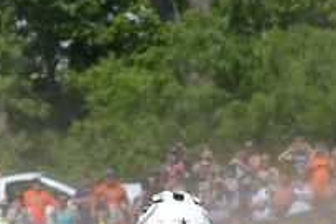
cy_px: 463
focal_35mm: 645
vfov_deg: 2.1
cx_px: 198
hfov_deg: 3.2
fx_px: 6020
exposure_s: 1/1250
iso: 160
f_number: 5.6
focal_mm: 90
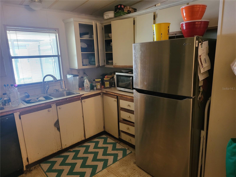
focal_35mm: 24
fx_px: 164
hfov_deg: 71.6
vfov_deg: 56.8
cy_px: 88
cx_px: 118
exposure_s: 1/30
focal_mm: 5
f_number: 1.8
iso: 640
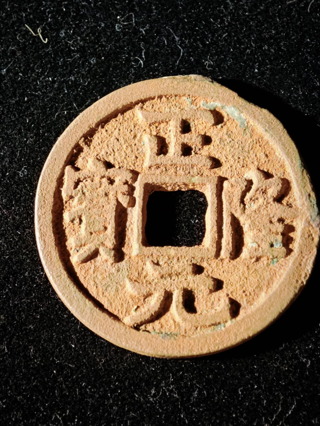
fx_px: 1319
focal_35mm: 107
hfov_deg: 13.8
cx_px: 160
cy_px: 213
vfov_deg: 18.4
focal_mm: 9
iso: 500
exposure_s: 1/100
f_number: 2
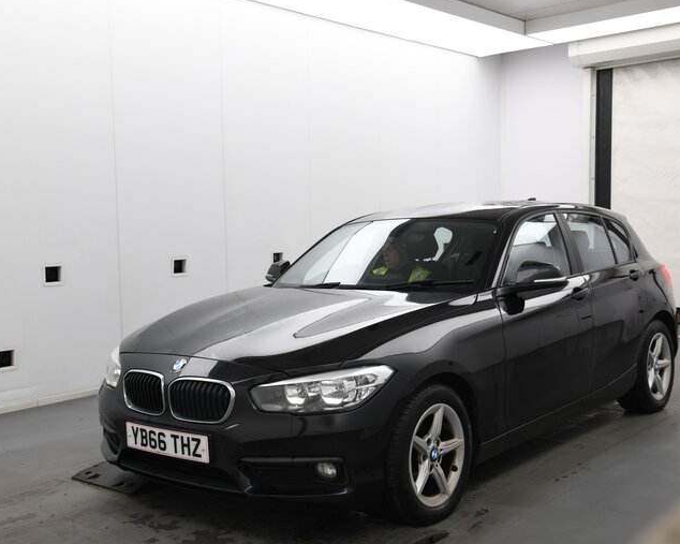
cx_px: 296
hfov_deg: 41.1
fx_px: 906
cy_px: 282
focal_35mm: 45
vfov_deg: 33.4
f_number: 8
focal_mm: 38
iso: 320
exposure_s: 1/20
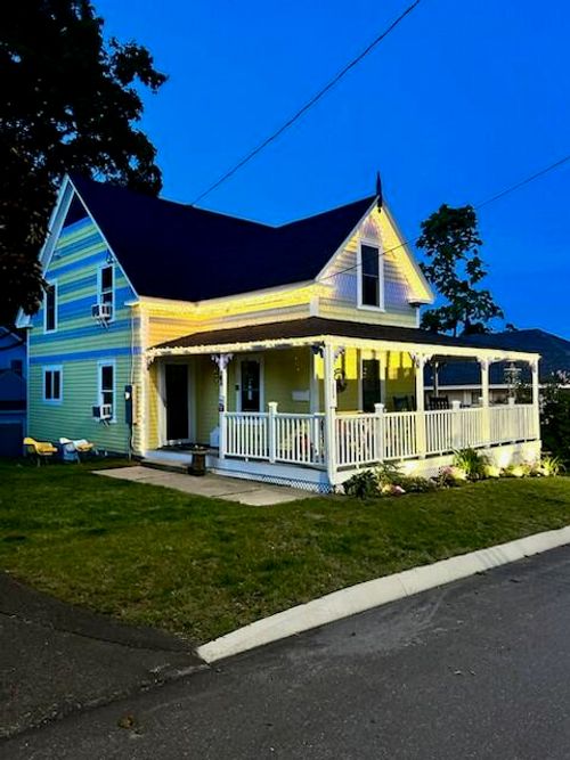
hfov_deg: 53.0
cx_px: 285
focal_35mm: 26
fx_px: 571
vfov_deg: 67.3
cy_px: 380
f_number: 1.5
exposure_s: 1/30
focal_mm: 5.7
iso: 640
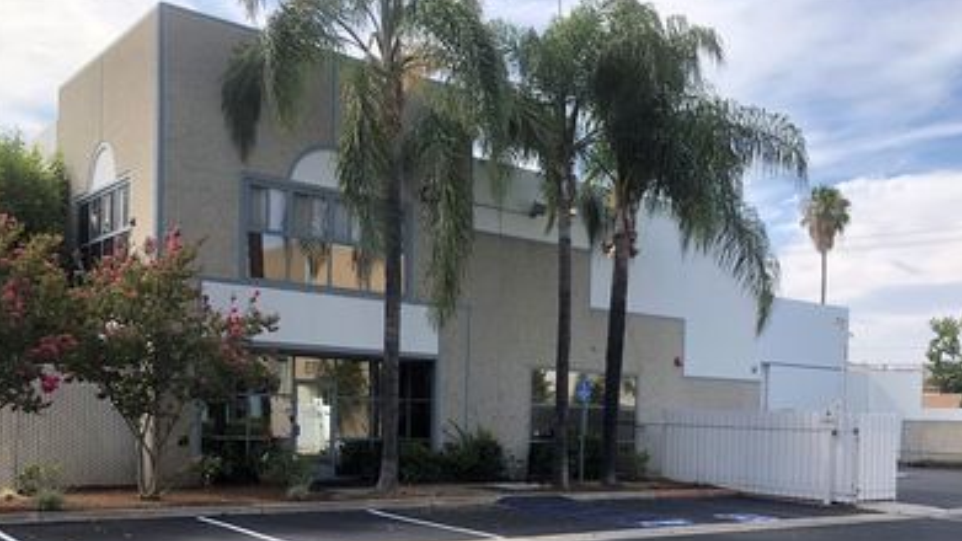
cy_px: 444
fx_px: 995
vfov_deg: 29.6
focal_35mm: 39
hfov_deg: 51.1
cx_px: 600
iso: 20
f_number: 1.8
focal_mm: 3.99
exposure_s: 1/796
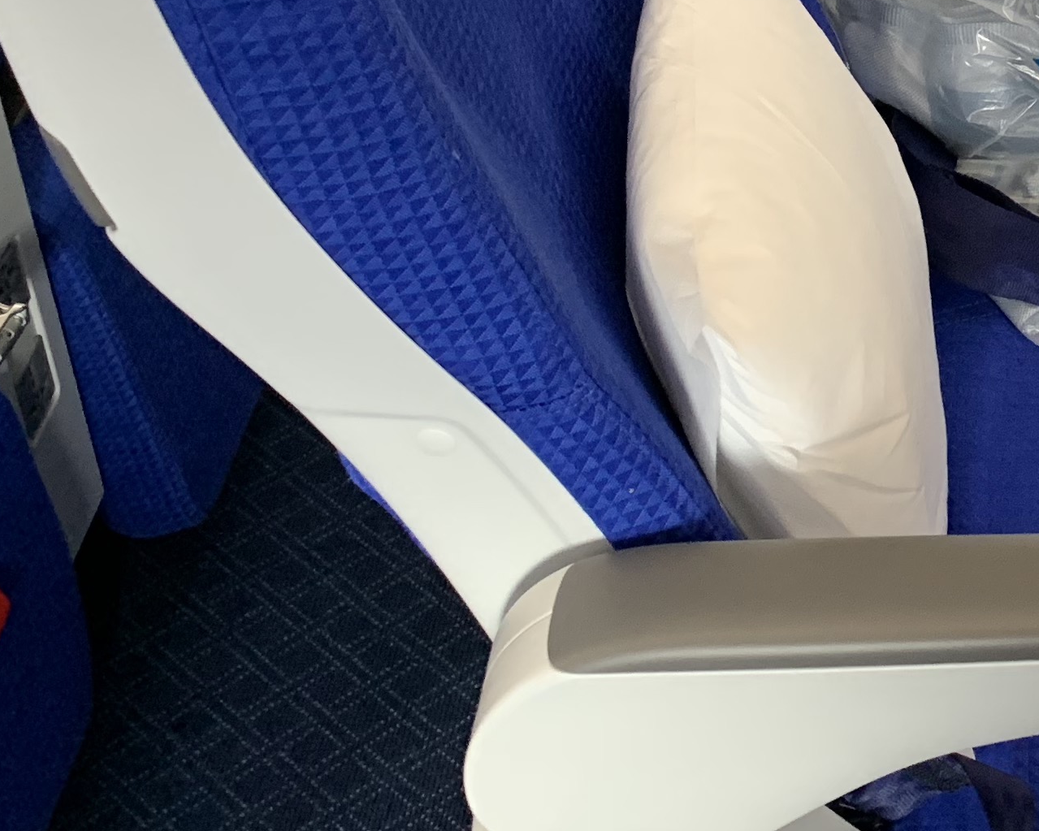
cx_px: 1316
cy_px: -123
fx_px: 2460
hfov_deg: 21.7
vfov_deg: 18.3
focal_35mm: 80
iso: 250
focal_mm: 4.25
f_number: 1.8
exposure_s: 1/54
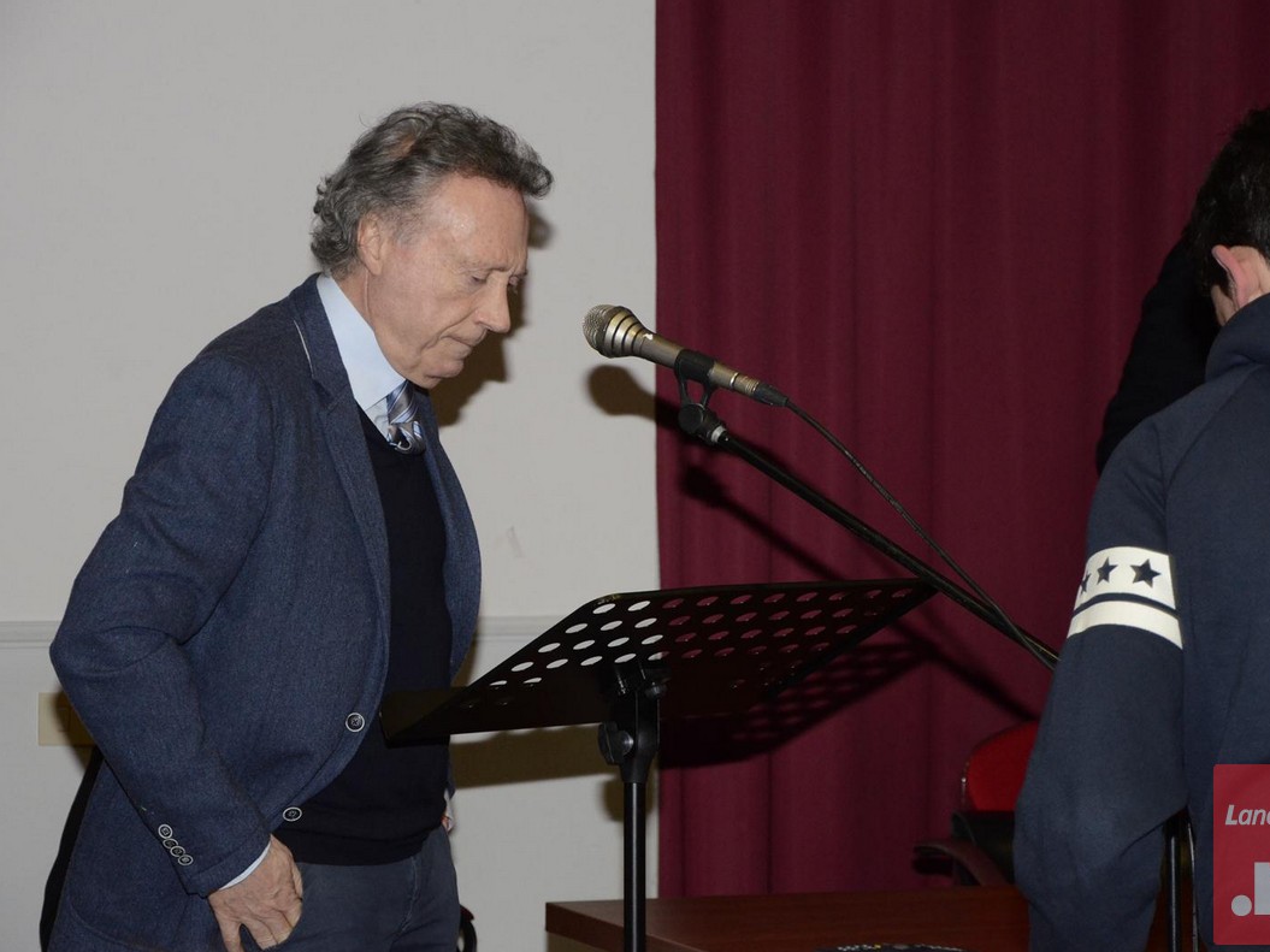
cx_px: 681
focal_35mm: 108
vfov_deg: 13.7
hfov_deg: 18.2
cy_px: 477
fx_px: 3962
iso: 1600
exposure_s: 1/125
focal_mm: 66
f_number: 5.3
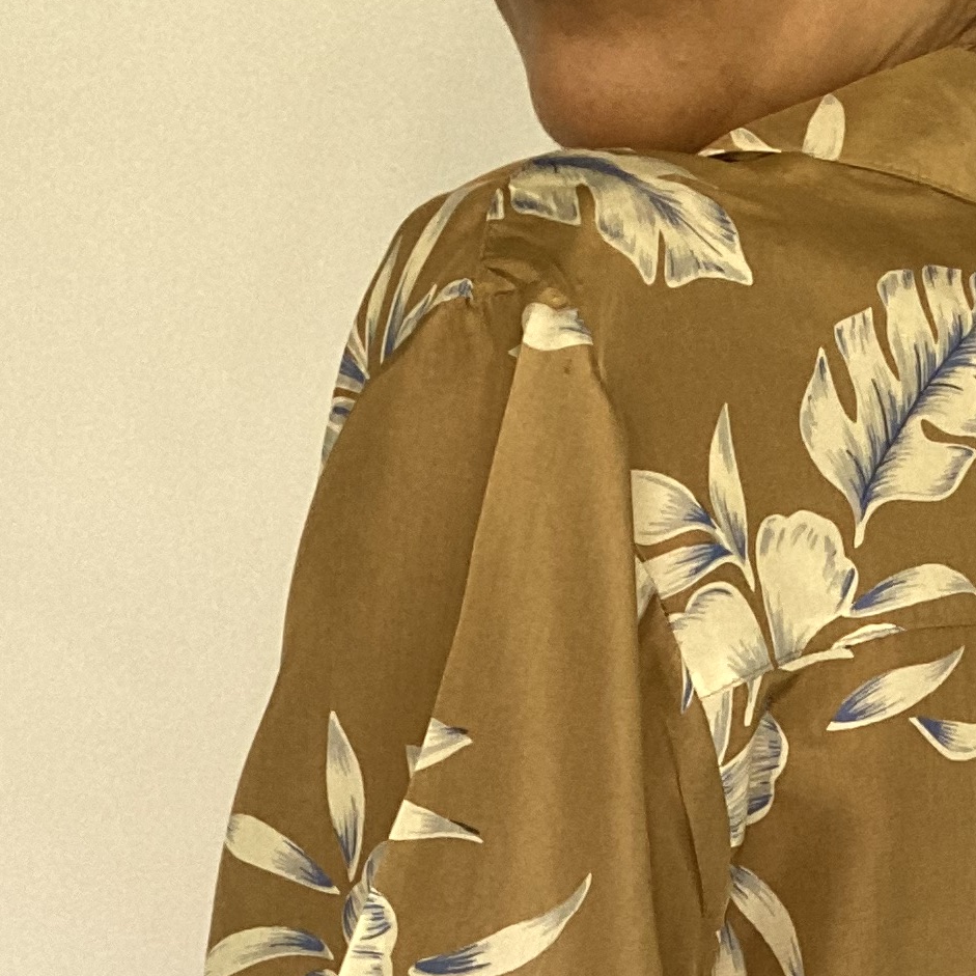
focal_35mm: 87
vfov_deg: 17.7
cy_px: 1490
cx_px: 837
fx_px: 2775
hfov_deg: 19.7
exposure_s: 1/60
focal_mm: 2.71
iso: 125
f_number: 2.2
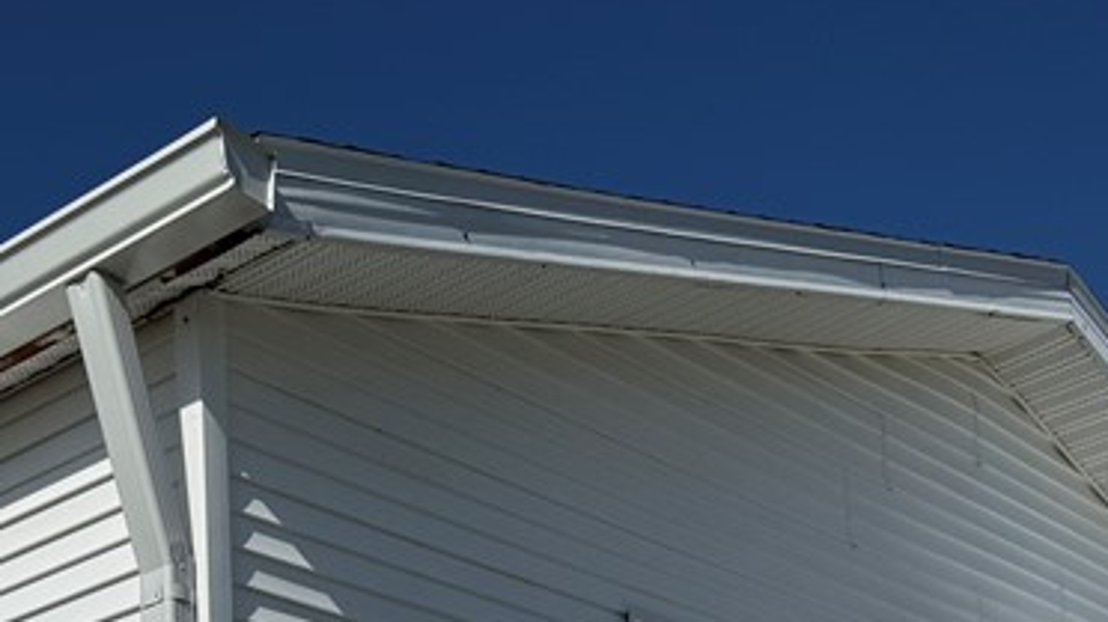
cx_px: 381
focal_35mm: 72
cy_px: 1074
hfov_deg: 29.2
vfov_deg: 14.9
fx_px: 2115
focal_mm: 6.76
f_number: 1.78
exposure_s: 1/17544
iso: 64
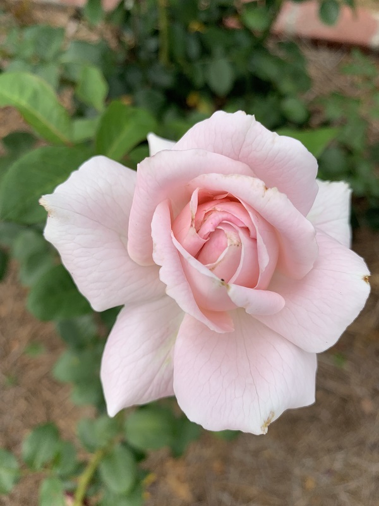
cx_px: 190
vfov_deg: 67.3
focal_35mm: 26
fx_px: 380
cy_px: 253
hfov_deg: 53.1
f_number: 1.8
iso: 25
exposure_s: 1/1880
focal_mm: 4.25
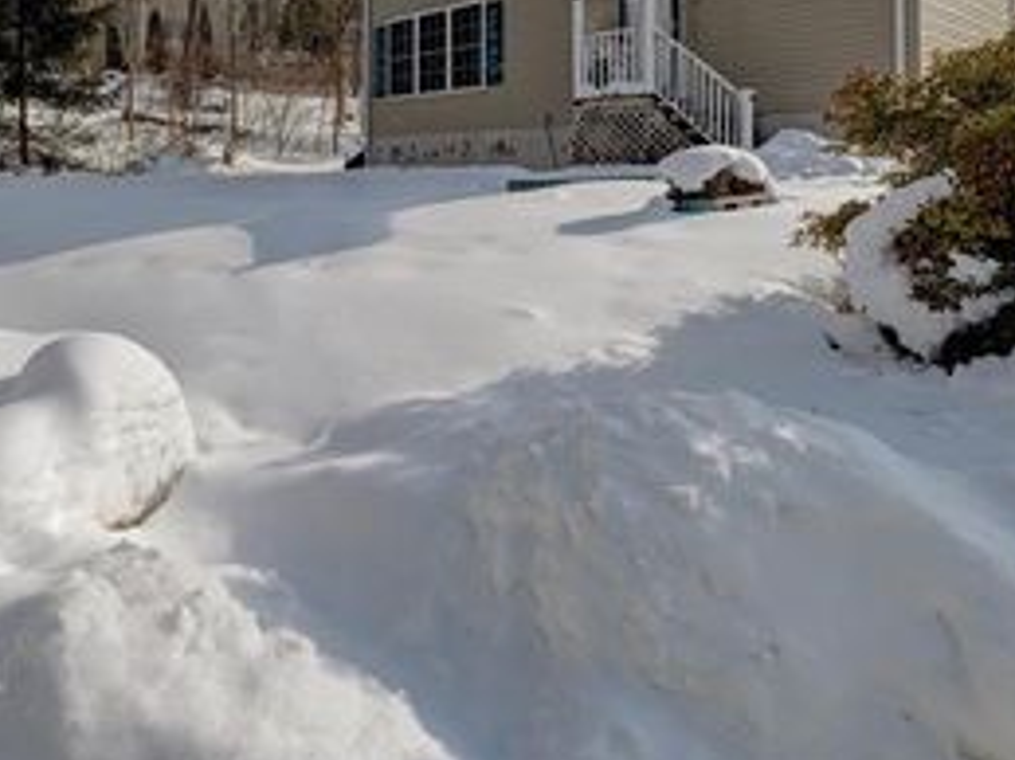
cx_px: 286
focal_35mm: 26
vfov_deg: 50.6
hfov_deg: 64.3
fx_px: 762
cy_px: 182
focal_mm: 14
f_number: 9
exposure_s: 1/200
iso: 200
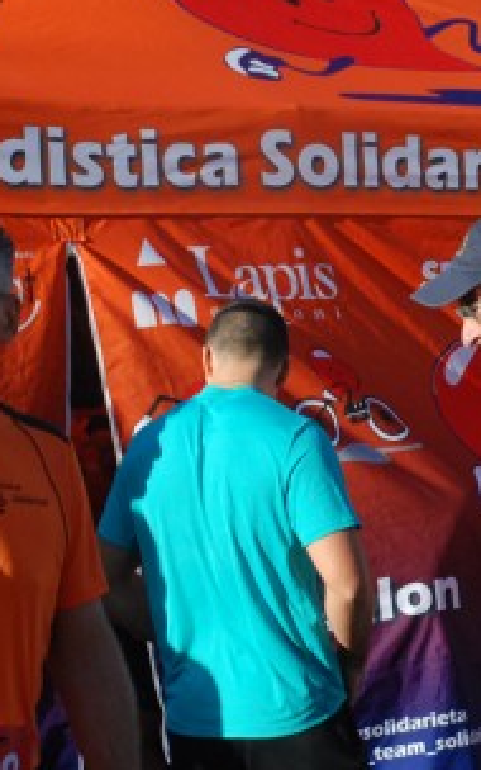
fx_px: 2790
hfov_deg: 9.8
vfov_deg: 15.7
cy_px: 399
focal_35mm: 133
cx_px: 446
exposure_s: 1/1600
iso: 1000
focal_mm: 44
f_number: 6.3
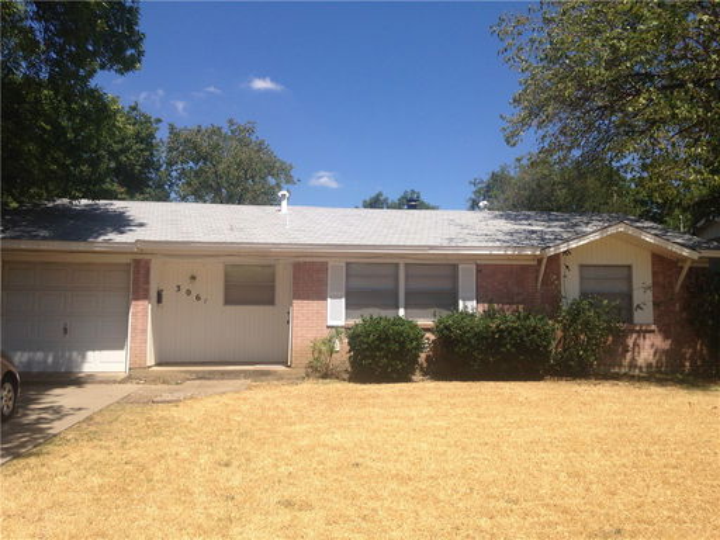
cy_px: 270
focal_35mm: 33
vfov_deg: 42.9
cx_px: 360
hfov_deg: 55.4
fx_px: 686
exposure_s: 1/2008
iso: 50
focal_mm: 4.12
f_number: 2.4
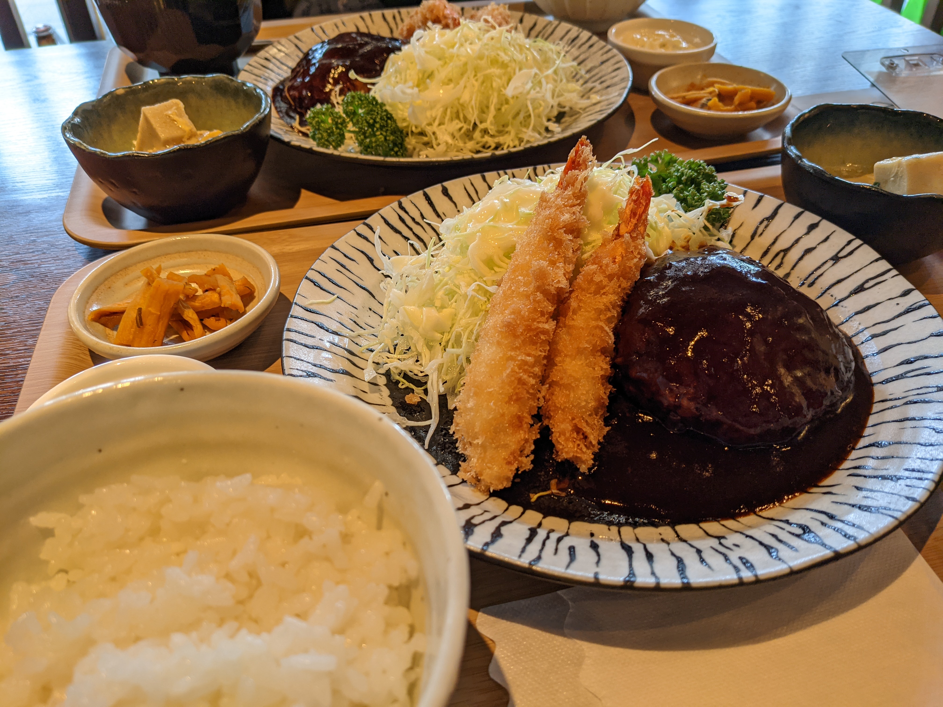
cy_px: 354
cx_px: 472
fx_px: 736
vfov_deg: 51.4
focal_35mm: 27
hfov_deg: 65.3
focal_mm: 4.38
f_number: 1.73
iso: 47
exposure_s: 1/50
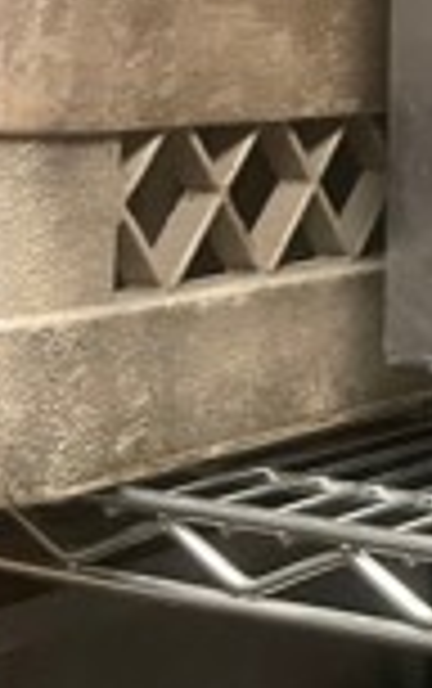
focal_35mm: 110
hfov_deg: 9.9
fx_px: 2066
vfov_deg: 18.3
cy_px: -54
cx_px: 1170
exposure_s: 1/60
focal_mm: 5.1
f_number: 1.6
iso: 200
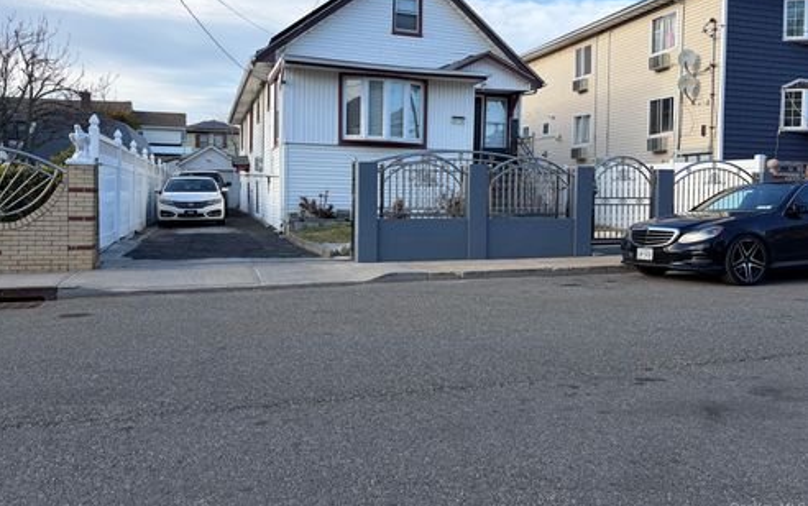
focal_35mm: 28
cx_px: 401
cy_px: 209
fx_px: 617
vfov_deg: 44.4
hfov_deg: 66.4
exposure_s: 1/1263
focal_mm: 5.96
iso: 50
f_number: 1.6
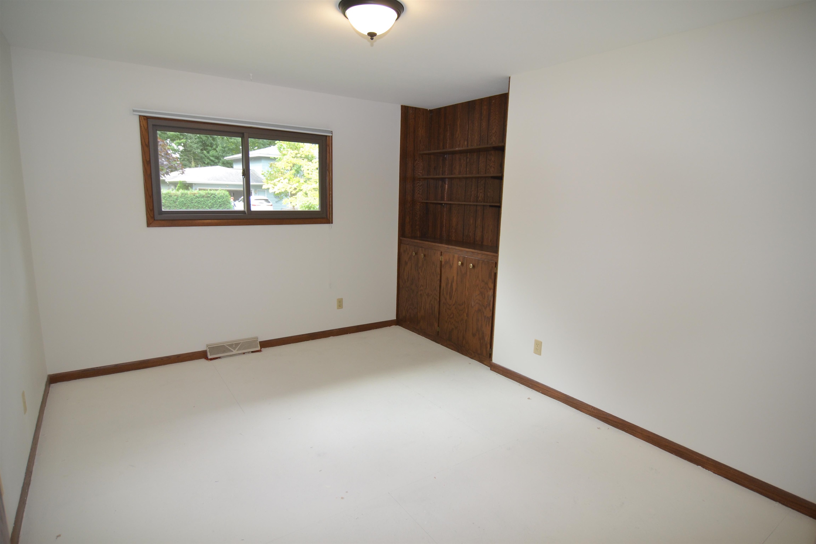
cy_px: 272
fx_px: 408
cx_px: 408
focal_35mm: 18
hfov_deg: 90.0
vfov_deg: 67.4
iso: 400
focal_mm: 12
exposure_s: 1/80
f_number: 4.5
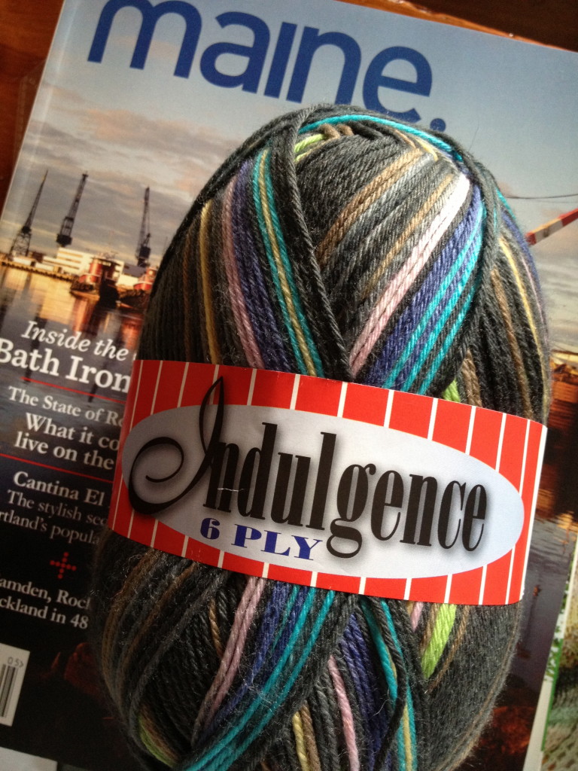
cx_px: 289
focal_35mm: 35
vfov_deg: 52.6
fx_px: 779
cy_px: 386
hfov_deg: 40.7
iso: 160
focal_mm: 4.28
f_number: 2.4
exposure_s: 1/20
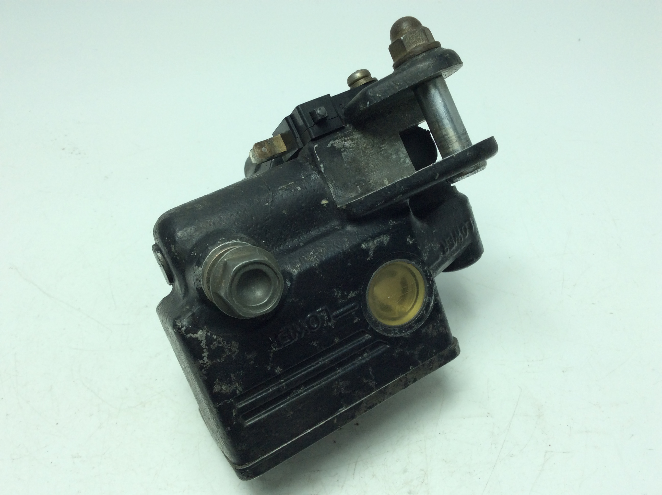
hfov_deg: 56.9
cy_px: 248
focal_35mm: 32
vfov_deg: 44.1
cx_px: 331
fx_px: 611
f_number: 2.4
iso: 32
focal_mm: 3.3
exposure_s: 1/364
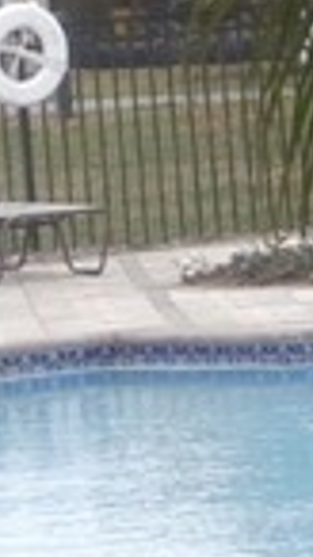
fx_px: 7681
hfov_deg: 2.3
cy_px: -328
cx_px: 176
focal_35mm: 520
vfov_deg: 4.1
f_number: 4.7
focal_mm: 12.1
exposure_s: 1/250
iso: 100
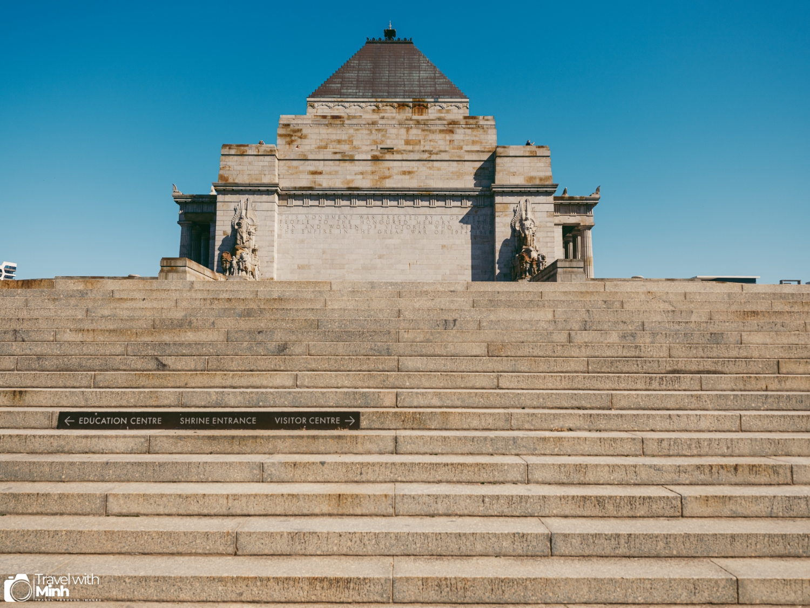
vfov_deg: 53.1
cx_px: 405
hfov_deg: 67.3
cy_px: 304
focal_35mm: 26
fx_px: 608
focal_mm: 33.1
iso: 200
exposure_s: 1/950
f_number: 6.4
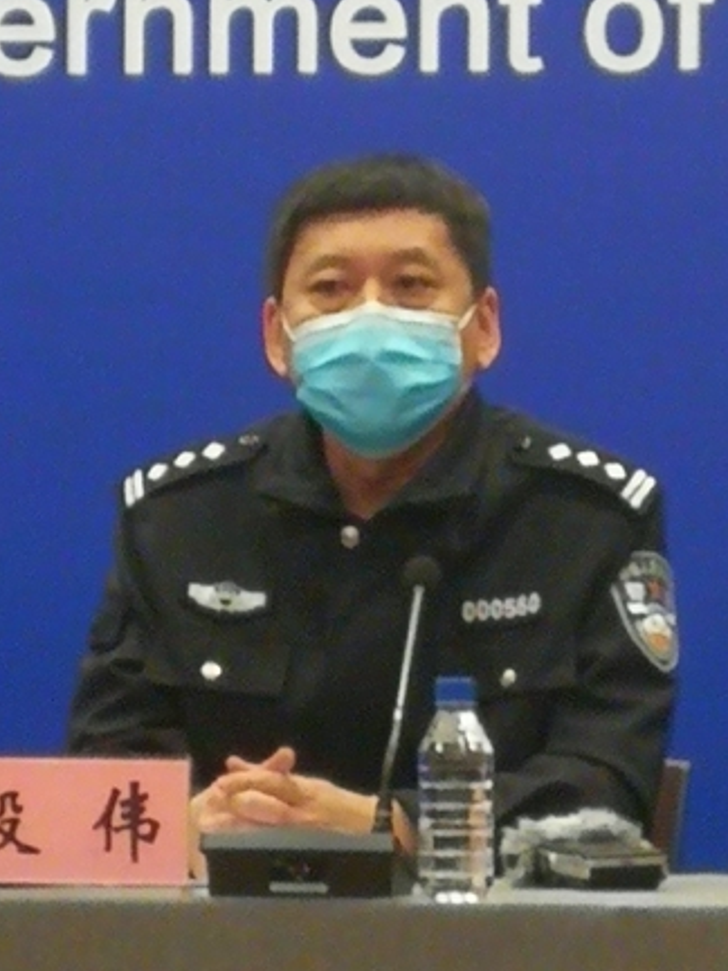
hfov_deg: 5.1
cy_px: 382
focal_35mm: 292
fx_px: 8188
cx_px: 353
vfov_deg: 6.8
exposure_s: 1/50
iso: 200
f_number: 2.2
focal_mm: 3.95
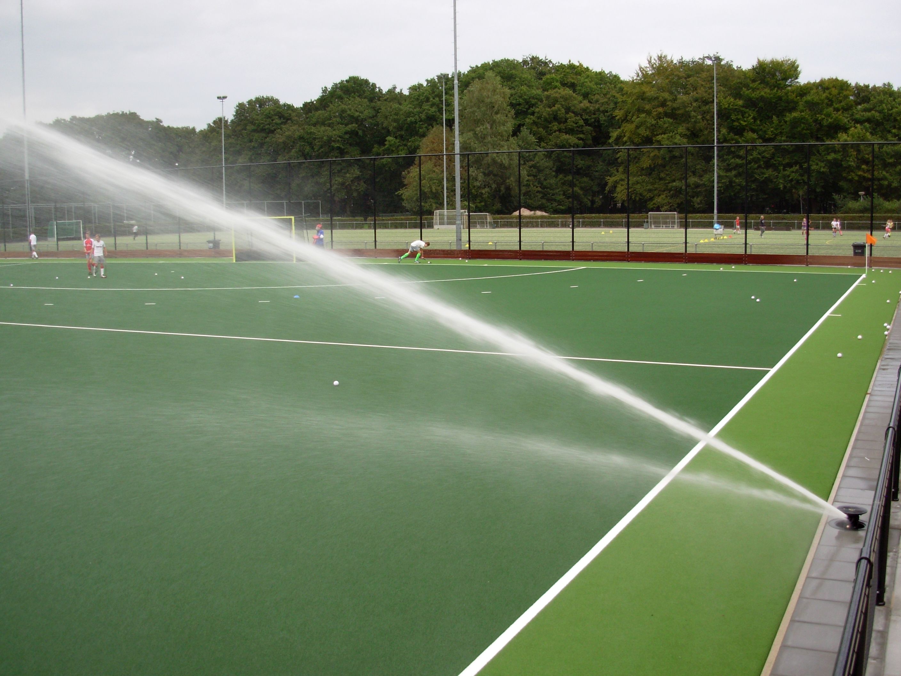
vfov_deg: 37.7
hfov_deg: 49.0
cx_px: 450
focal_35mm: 38
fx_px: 989
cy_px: 338
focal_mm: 6.3
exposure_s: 1/161
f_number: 2.9
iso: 50
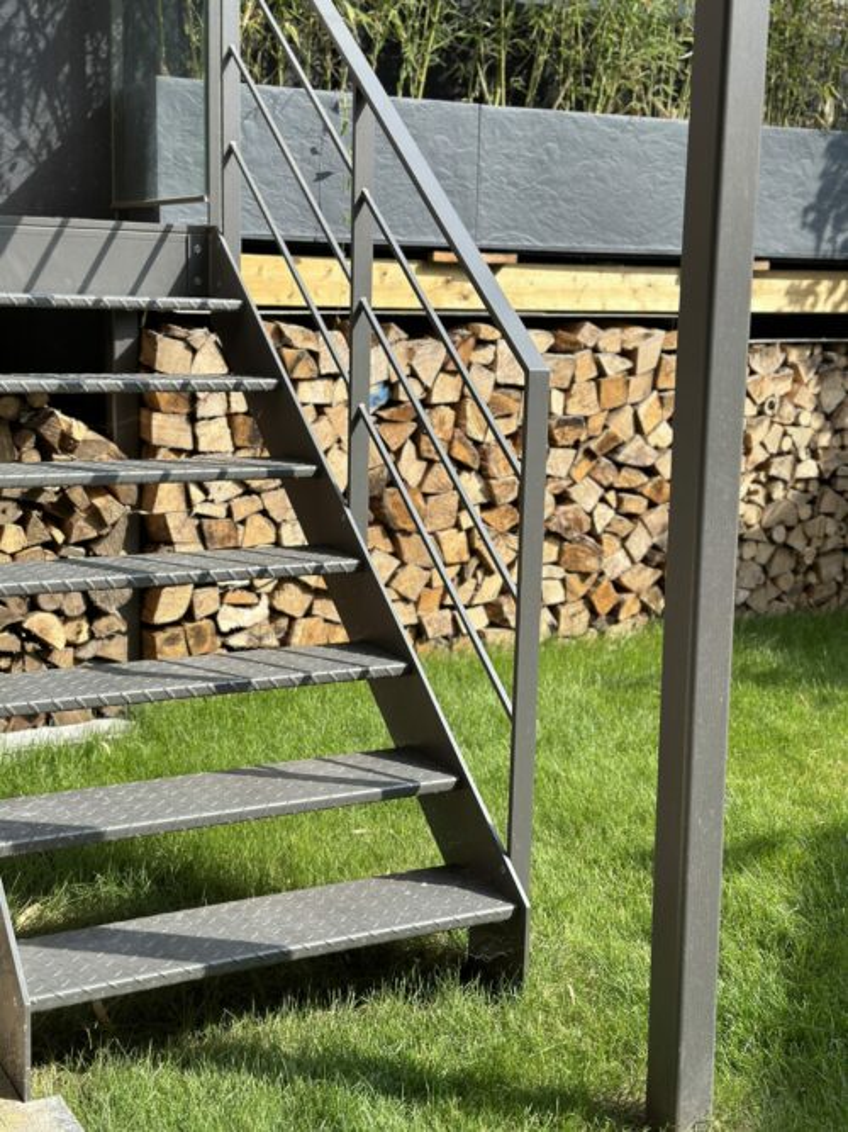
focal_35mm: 48
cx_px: 424
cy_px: 566
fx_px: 1568
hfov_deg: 30.3
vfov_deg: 39.7
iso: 80
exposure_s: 1/1815
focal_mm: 6.86
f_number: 1.78
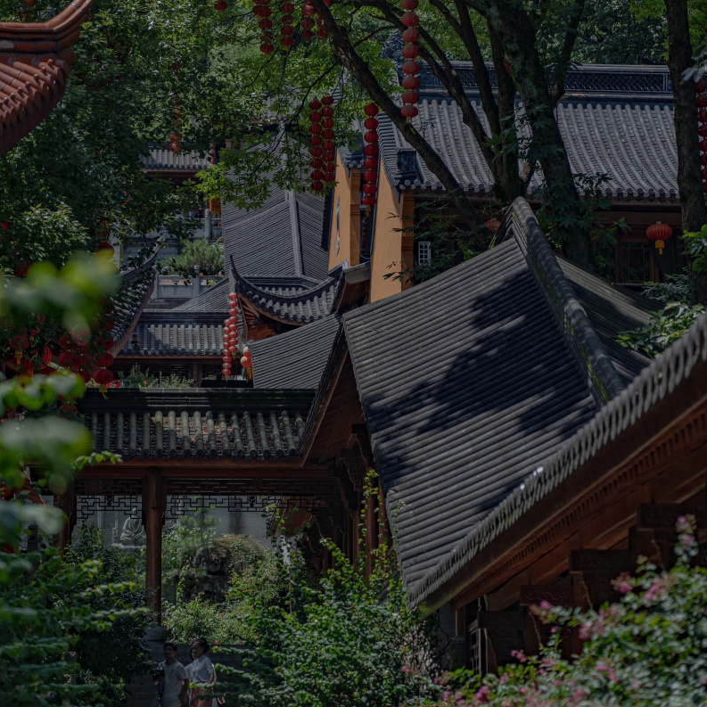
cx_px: 356
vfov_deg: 12.9
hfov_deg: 12.9
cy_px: 307
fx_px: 3119
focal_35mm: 135
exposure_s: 1/800
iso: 100
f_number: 4
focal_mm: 105
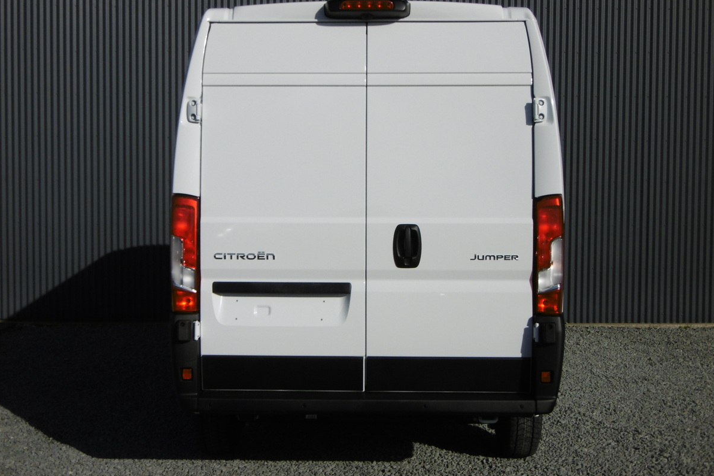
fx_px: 892
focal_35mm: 45
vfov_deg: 29.9
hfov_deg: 43.6
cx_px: 357
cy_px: 228
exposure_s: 1/500
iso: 100
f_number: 9.7
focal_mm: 7.7
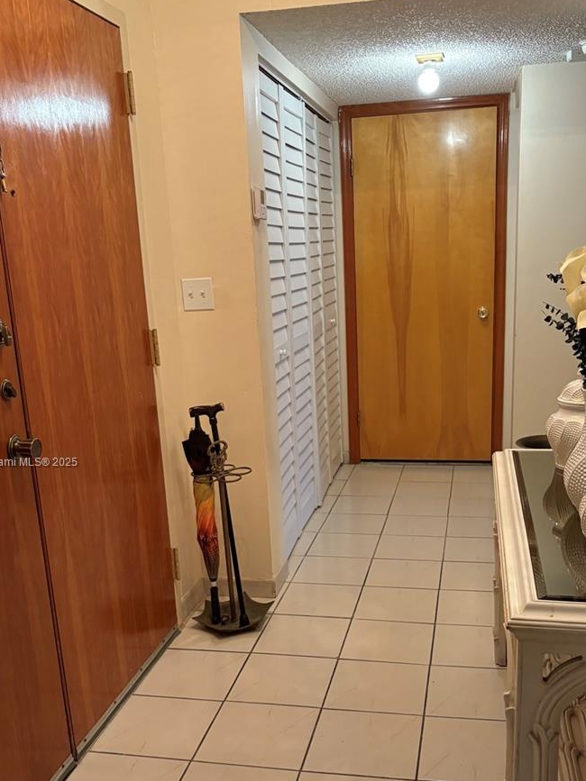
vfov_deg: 51.1
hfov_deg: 39.6
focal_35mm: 36
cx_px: 318
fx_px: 813
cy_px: 463
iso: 250
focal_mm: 5.96
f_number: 1.6
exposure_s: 1/60
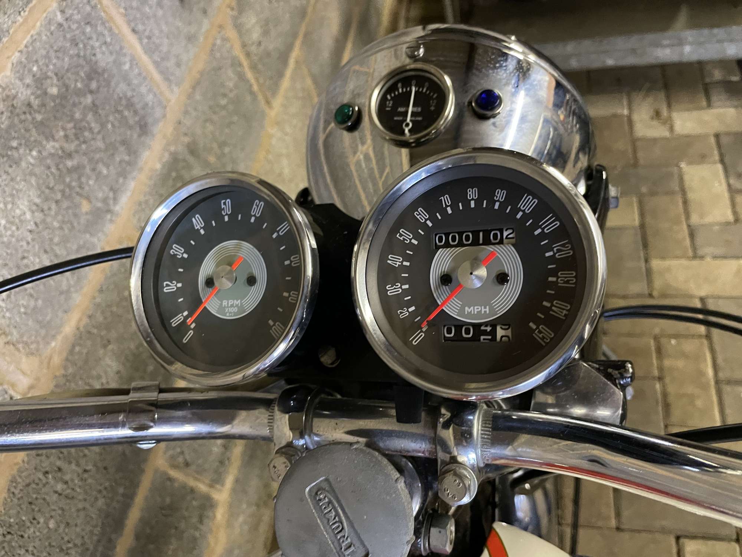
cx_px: 371
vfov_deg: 53.1
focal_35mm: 26
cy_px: 278
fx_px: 557
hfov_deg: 67.3
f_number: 1.6
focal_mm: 4.2
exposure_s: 1/25
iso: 500
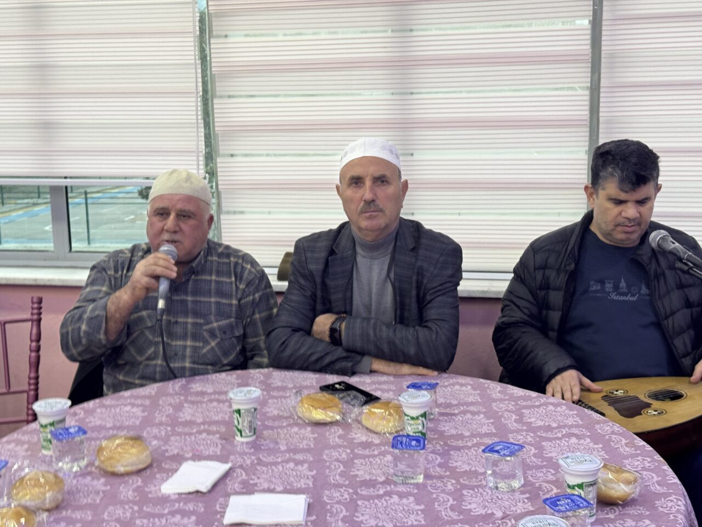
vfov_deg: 30.3
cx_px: 351
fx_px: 973
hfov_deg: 39.7
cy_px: 264
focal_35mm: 48
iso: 125
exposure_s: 1/50
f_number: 1.78
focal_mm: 6.76
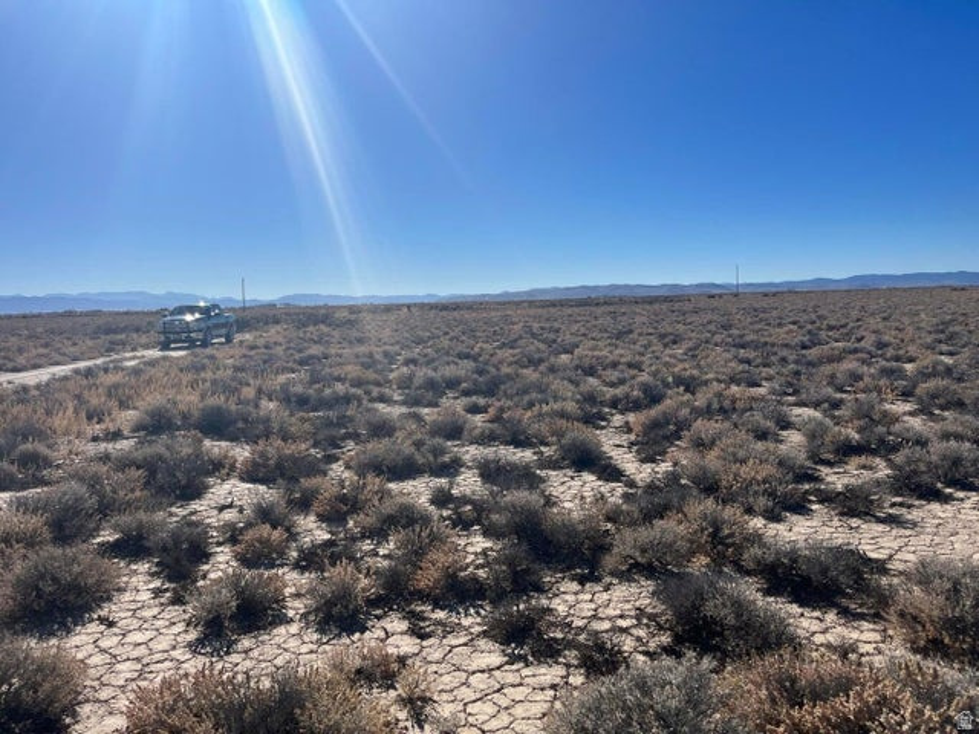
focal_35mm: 26
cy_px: 367
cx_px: 490
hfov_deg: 67.3
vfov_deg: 53.1
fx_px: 735
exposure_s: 1/7353
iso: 50
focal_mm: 5.1
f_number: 1.6
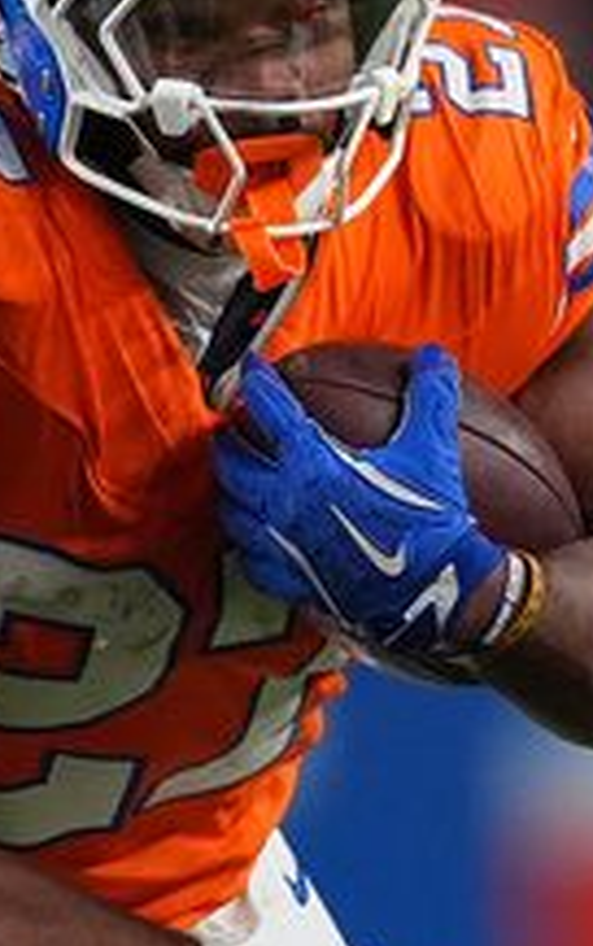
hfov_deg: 0.6
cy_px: 558
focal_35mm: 2162
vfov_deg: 1.0
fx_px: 55794
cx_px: 179
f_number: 5
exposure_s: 1/2000
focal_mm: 600
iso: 5000
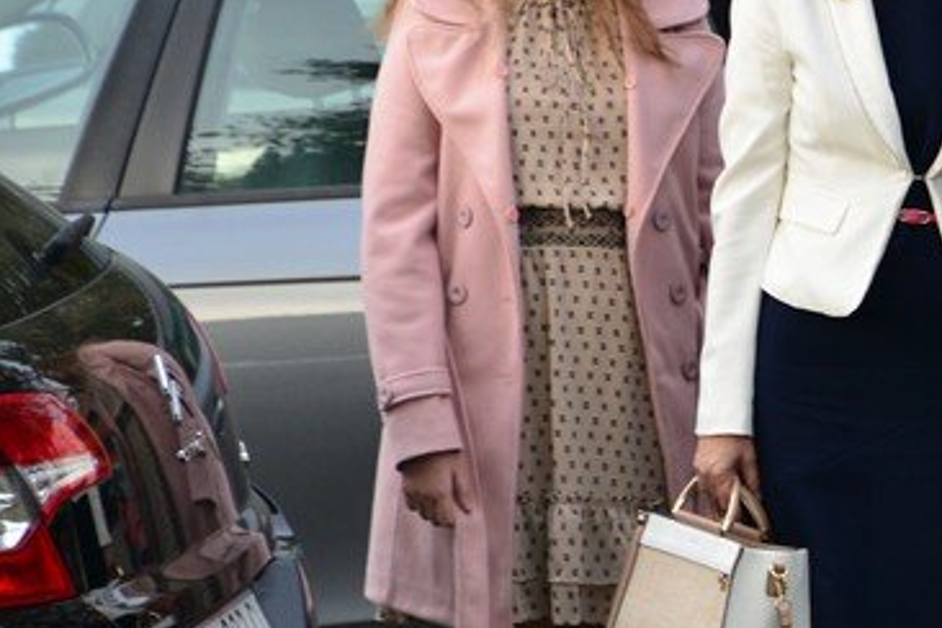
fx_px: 21978
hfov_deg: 2.5
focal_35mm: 840
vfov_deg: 1.6
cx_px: 1315
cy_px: 171
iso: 800
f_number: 7.1
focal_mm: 300
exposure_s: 1/200
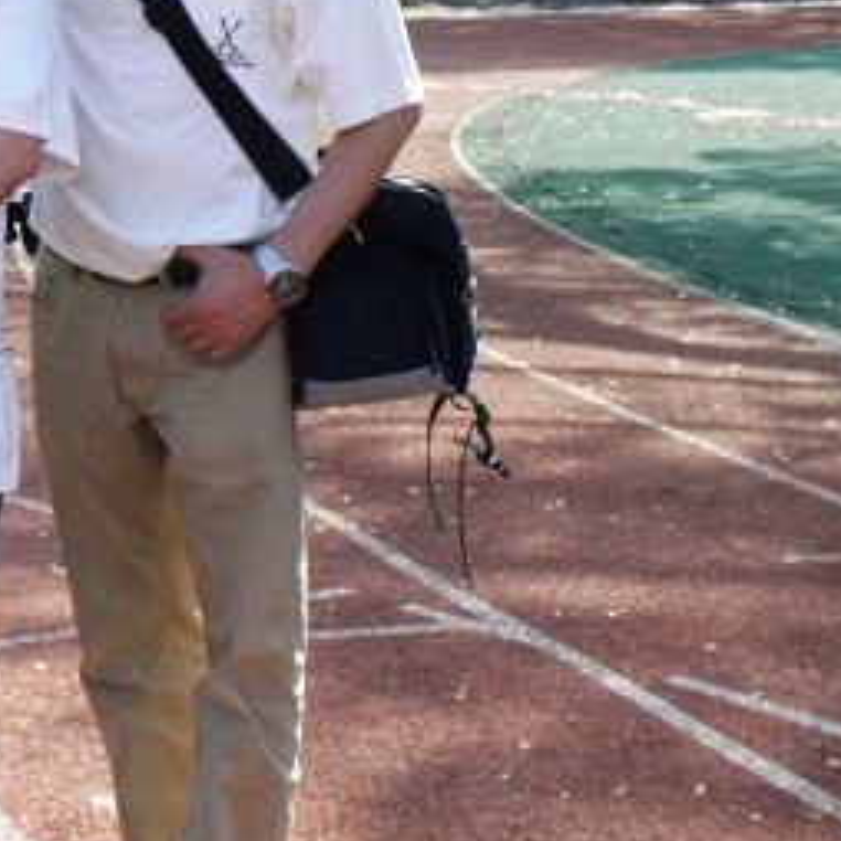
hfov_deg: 15.4
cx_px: 101
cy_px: -53
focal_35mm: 112
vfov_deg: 15.2
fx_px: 3079
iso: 200
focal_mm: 8.2
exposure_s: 1/240
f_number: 5.6
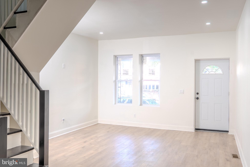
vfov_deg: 40.0
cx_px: 125
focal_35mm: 33
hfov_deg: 57.2
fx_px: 229
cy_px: 84
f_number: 8
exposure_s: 1/200
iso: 100
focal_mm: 22
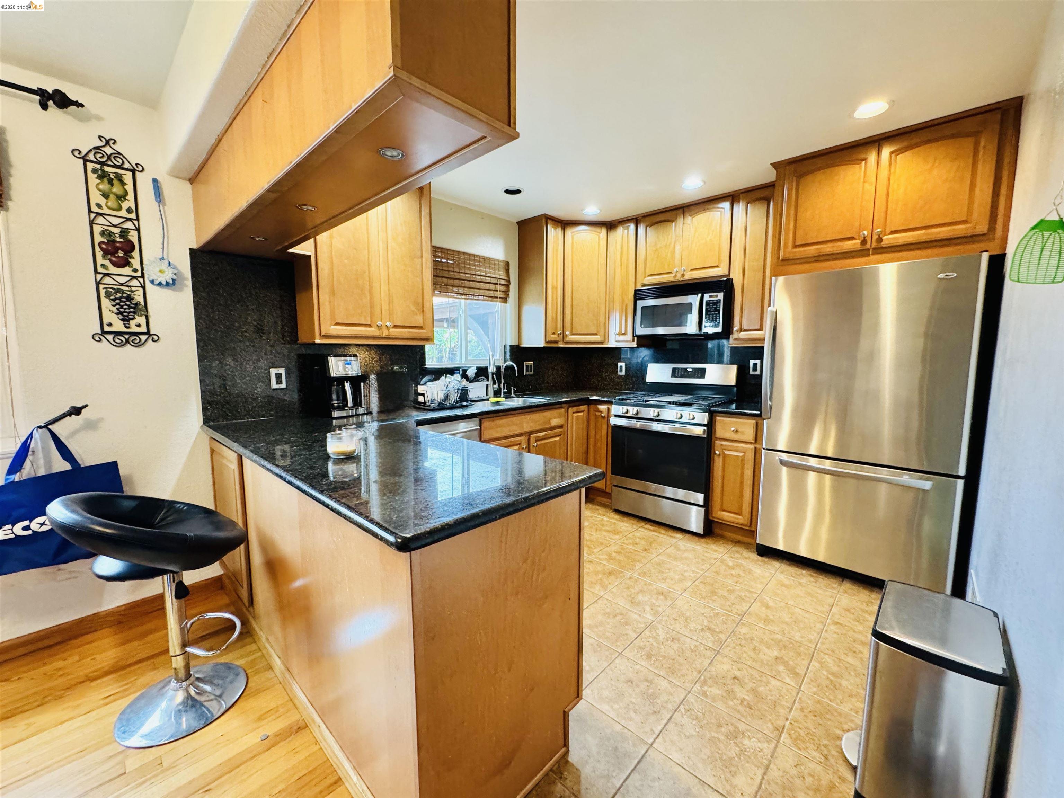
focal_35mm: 14
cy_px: 399
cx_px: 532
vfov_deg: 85.7
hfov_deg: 102.1
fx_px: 430
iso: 320
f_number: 2.2
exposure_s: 1/60
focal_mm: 2.22
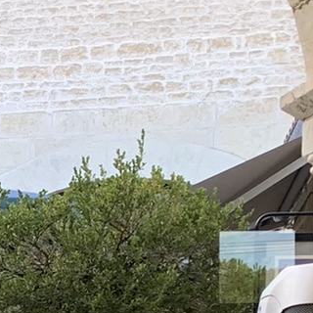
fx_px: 1504
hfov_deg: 10.4
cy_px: 522
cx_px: -422
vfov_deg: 11.2
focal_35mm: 147
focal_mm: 4.25
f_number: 1.8
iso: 40
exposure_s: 1/122
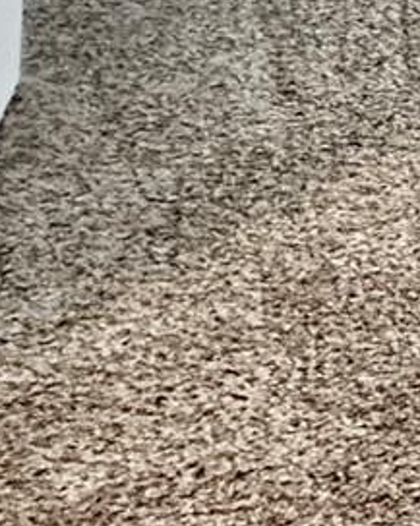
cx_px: 1384
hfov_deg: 9.8
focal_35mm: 103
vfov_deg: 12.5
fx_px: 1603
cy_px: -876
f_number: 2.2
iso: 200
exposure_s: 1/120
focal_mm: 2.22
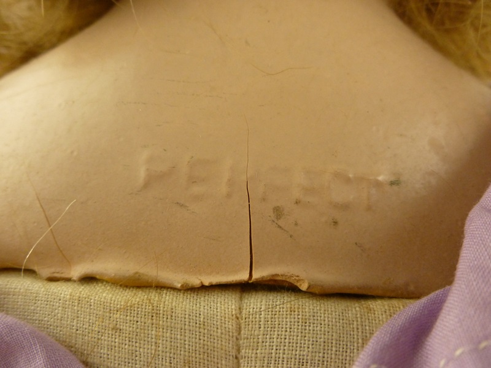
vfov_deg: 49.7
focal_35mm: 28
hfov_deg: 63.4
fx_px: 397
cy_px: 184
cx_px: 246
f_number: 3.3
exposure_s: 1/320
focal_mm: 5
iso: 400
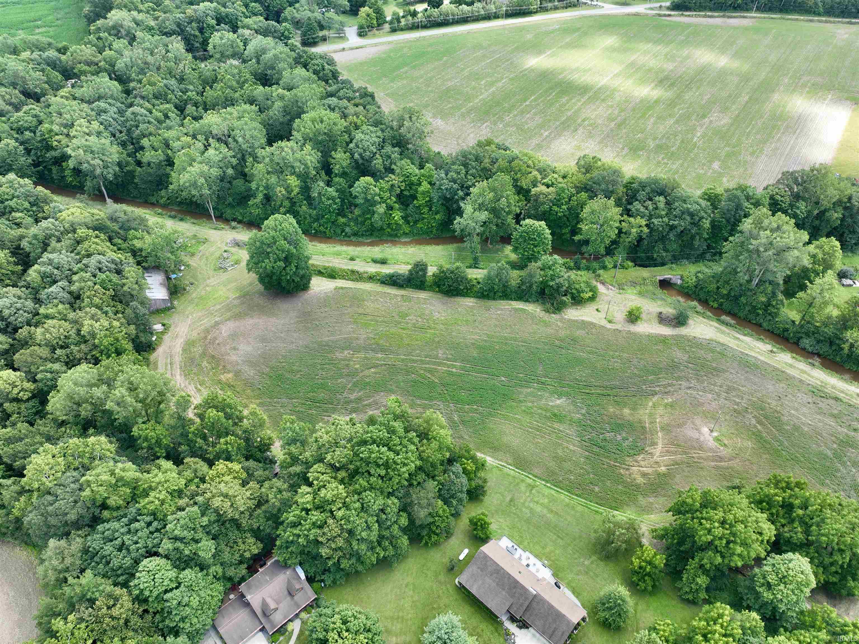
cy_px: 322
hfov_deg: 71.6
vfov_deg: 56.8
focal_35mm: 24
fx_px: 595
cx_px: 430
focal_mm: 12.29
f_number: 2.8
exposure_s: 1/320
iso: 110
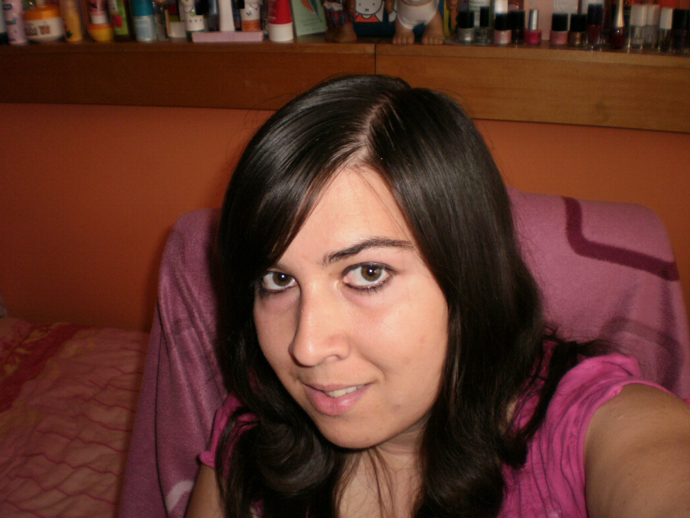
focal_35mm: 36
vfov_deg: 39.7
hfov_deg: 51.4
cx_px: 345
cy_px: 259
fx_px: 718
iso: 125
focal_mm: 6.3
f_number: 3.1
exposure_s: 1/30
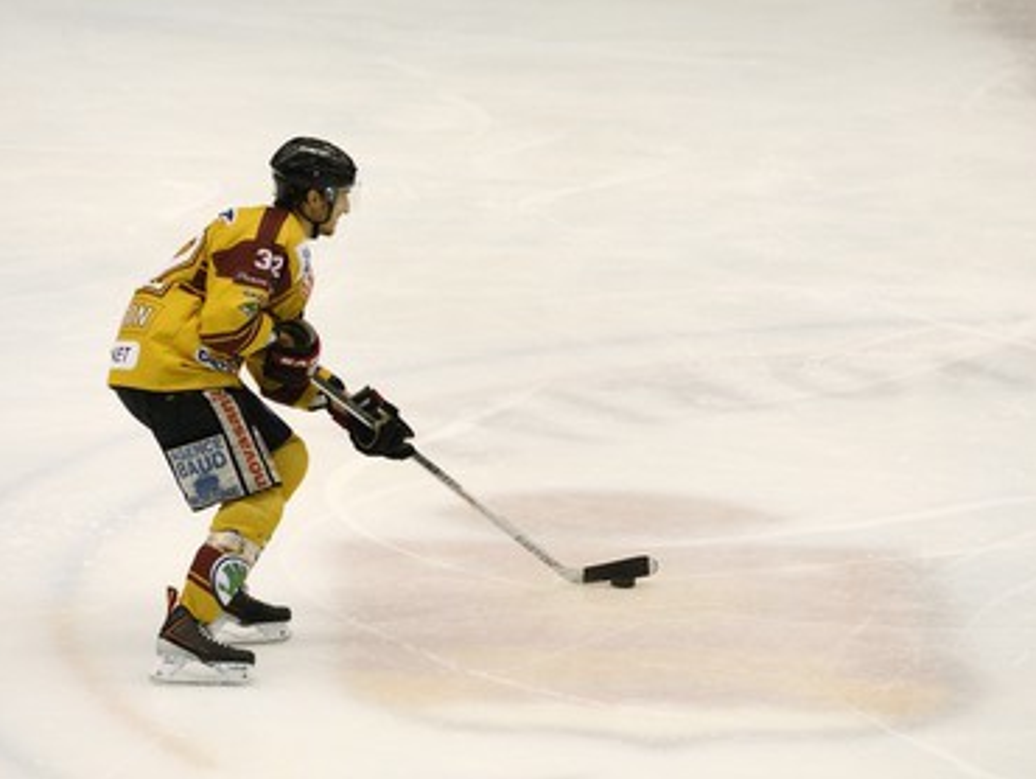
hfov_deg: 9.1
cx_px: 538
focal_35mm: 218
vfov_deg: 6.8
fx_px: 6529
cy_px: 390
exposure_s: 1/1000
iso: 3200
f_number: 5
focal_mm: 200
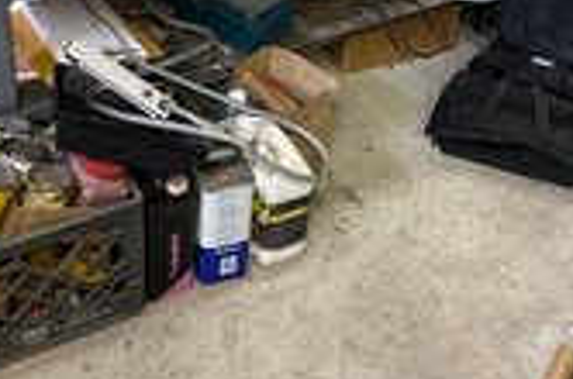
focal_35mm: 56
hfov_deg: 35.6
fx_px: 890
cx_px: 236
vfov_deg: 23.0
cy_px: -12
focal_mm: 5.7
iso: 500
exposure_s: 1/40
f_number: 1.5
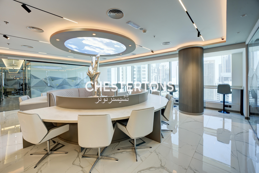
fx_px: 101
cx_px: 130
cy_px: 86
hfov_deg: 104.2
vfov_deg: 81.3
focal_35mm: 14
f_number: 11
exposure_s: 1/10
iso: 80
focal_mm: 14
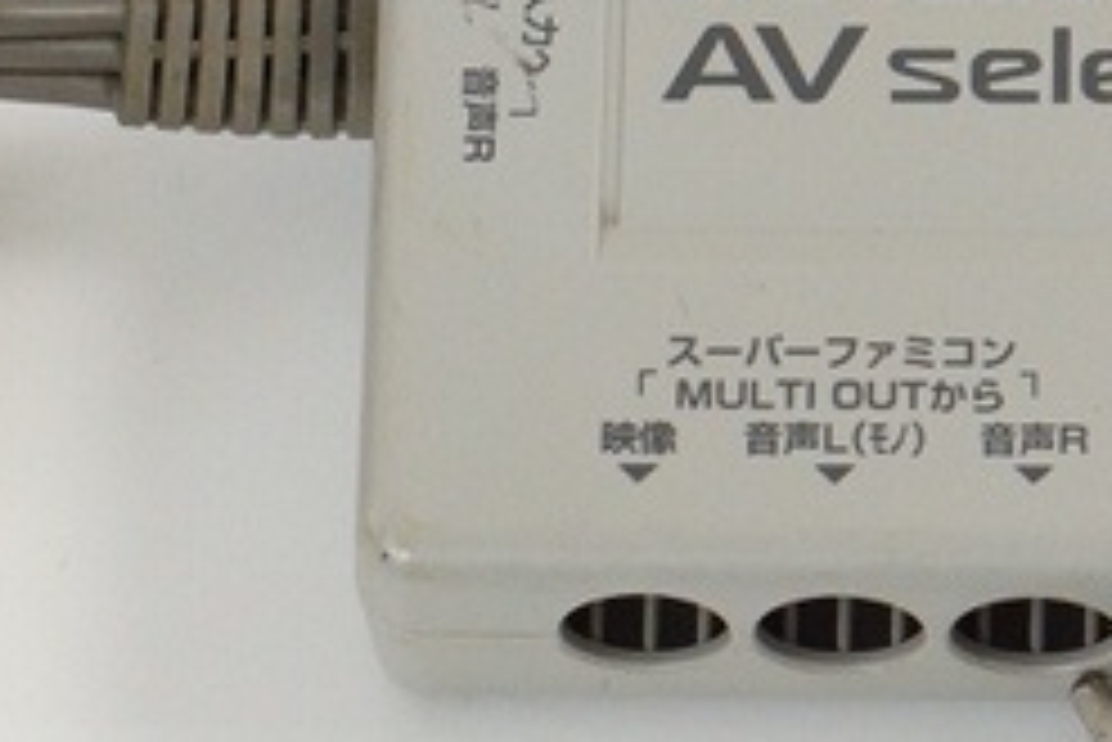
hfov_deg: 5.6
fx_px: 11250
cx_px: 1234
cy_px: 144
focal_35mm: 364
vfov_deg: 3.8
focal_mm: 50
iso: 640
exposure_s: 1/80
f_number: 6.3
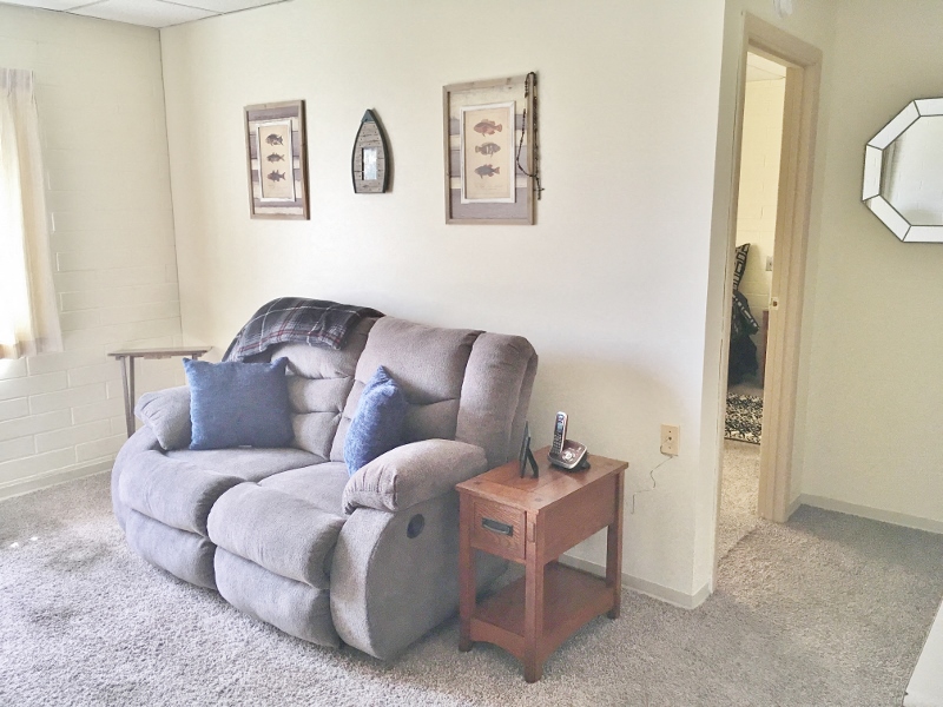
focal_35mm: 29
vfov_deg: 48.2
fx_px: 790
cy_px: 354
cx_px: 472
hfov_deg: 61.7
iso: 32
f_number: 2.2
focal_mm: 4.15
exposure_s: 1/30
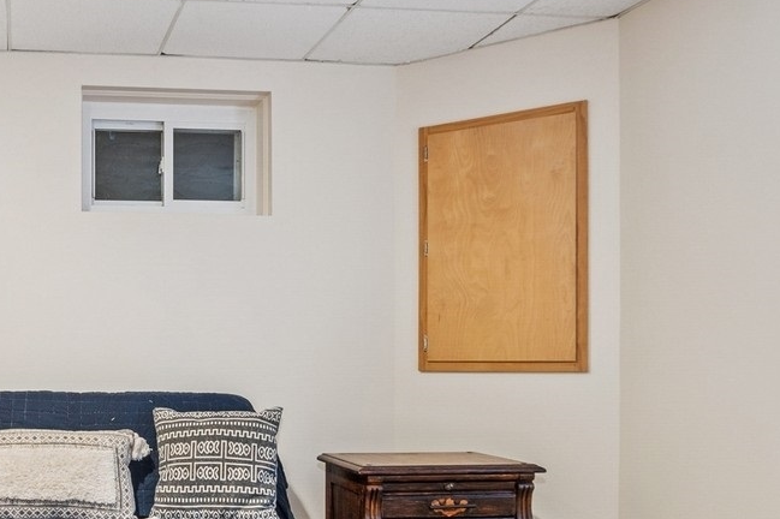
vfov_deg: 35.3
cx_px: 64
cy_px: 372
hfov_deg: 46.3
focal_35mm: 37
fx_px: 801
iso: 250
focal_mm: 10
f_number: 7.1
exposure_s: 1.3
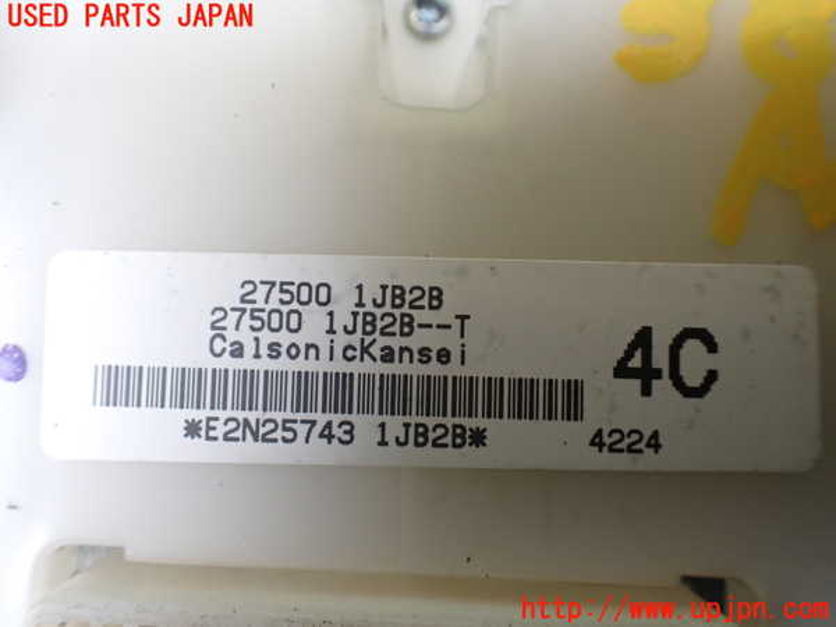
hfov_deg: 60.0
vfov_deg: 46.8
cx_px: 418
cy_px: 314
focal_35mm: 30
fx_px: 725
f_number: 2.3
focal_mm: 5.4
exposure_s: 1/125
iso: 320
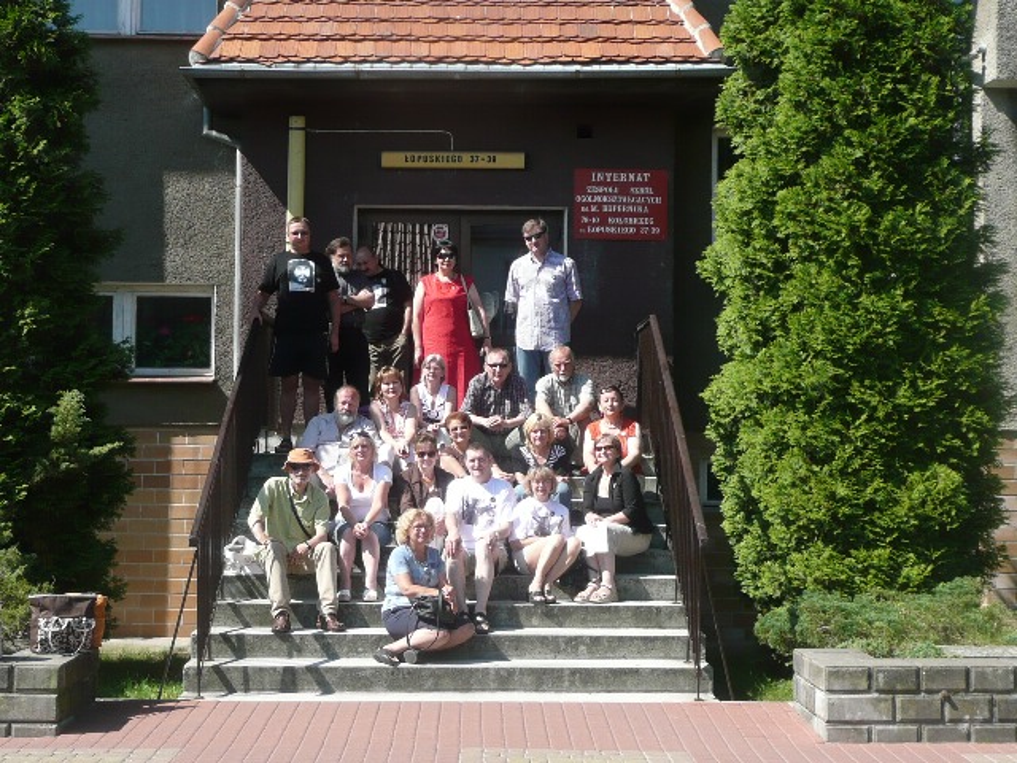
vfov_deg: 26.6
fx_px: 1616
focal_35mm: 55
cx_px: 508
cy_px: 382
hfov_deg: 34.9
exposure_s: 1/400
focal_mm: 6.5
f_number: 3.9
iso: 100
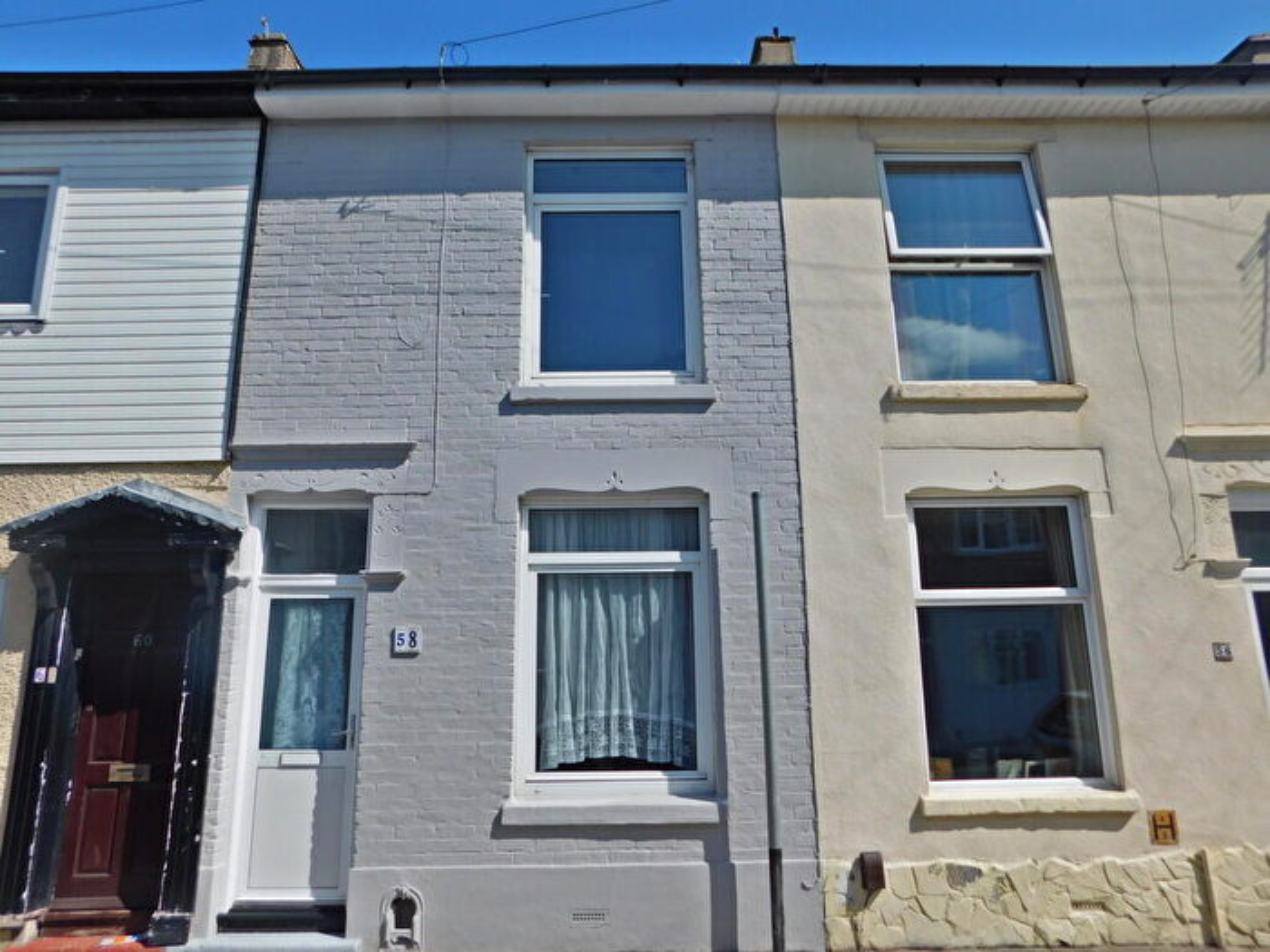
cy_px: 476
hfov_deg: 73.9
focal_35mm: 23
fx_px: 844
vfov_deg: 58.9
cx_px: 635
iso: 125
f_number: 6
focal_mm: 4
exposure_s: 1/800
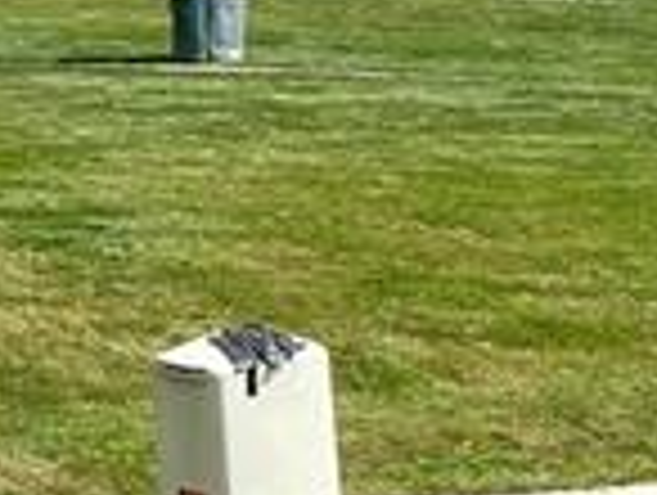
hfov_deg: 10.7
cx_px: -14
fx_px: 3460
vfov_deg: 8.2
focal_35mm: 182
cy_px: 151
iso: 50
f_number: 1.6
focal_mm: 5.1
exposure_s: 1/3413
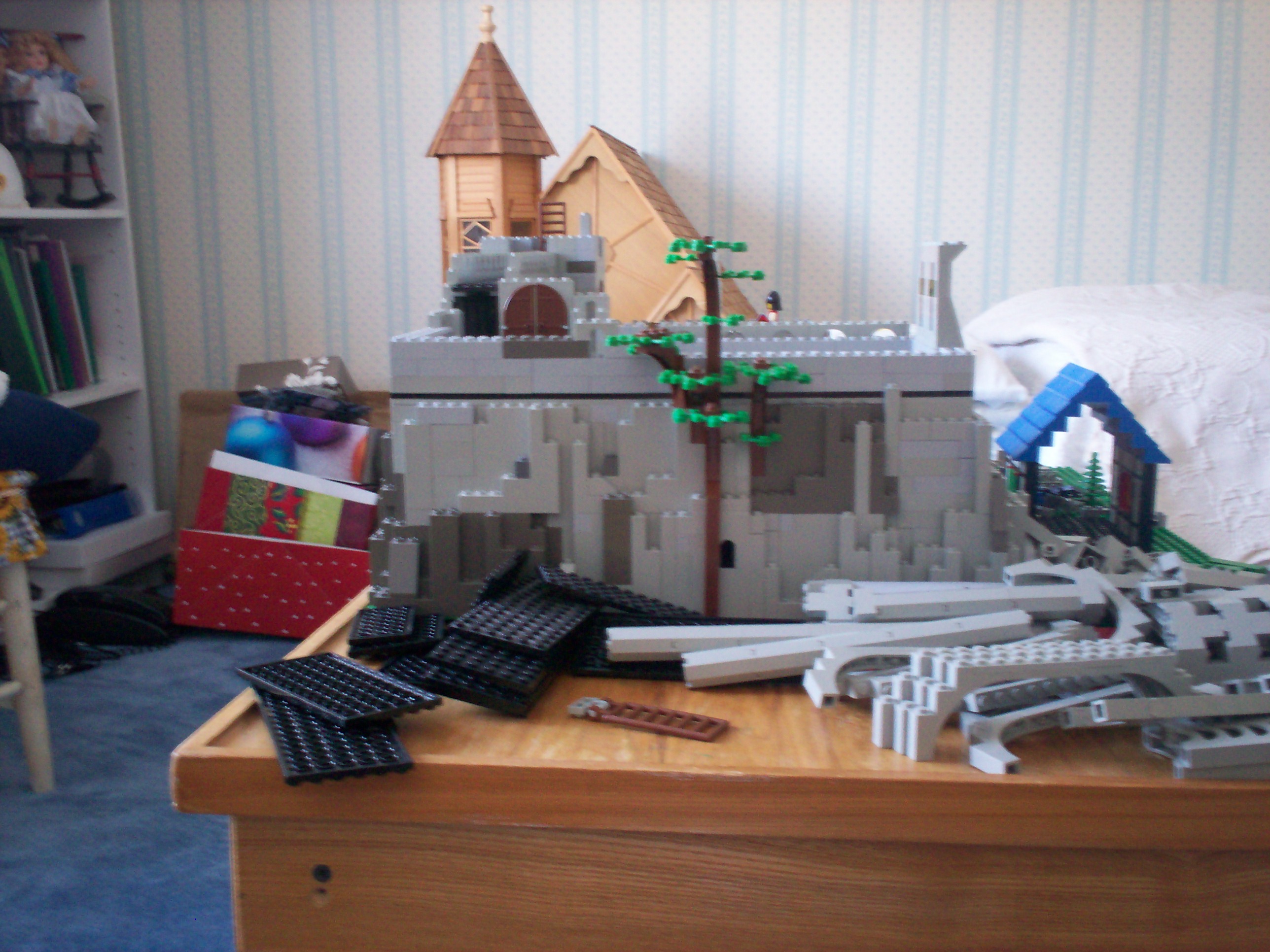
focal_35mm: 36
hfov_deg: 51.4
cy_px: 476
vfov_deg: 39.7
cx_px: 635
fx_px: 1321
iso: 200
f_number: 4.5
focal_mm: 6
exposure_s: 1/8
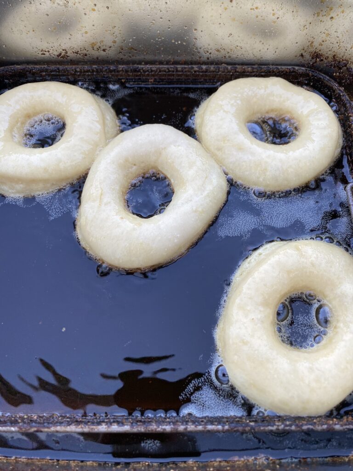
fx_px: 354
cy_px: 236
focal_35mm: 26
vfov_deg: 67.3
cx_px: 176
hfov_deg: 53.1
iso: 100
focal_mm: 4.25
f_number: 1.8
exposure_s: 1/121
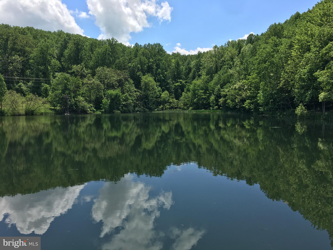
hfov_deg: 61.7
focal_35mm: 29
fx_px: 279
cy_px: 125
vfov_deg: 48.2
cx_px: 166
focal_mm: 4.15
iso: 25
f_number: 2.2
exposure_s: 1/1425
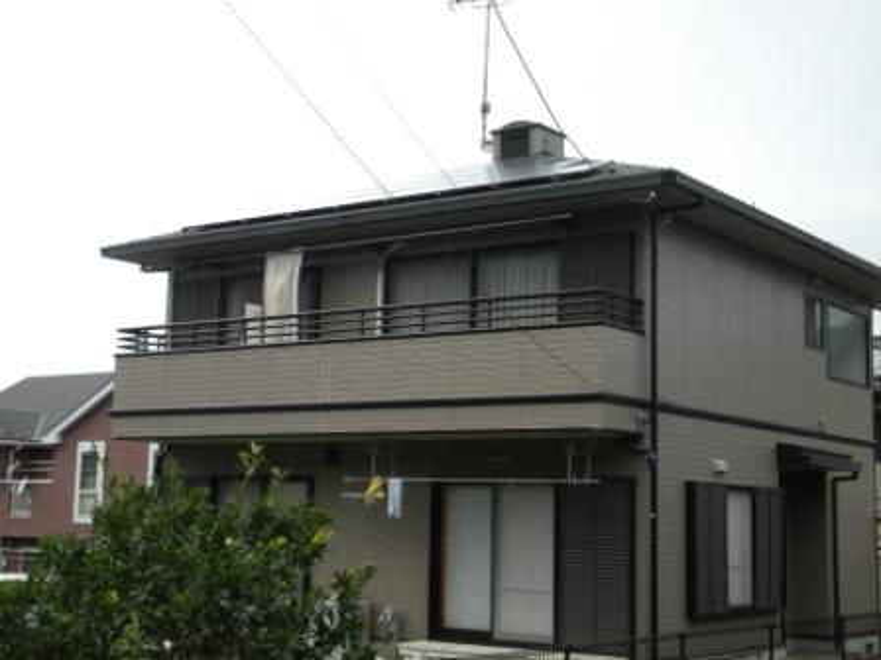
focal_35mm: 52
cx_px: 440
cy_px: 330
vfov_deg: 28.0
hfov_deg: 36.8
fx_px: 1323
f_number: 5.6
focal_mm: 9.3
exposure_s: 1/290
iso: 113
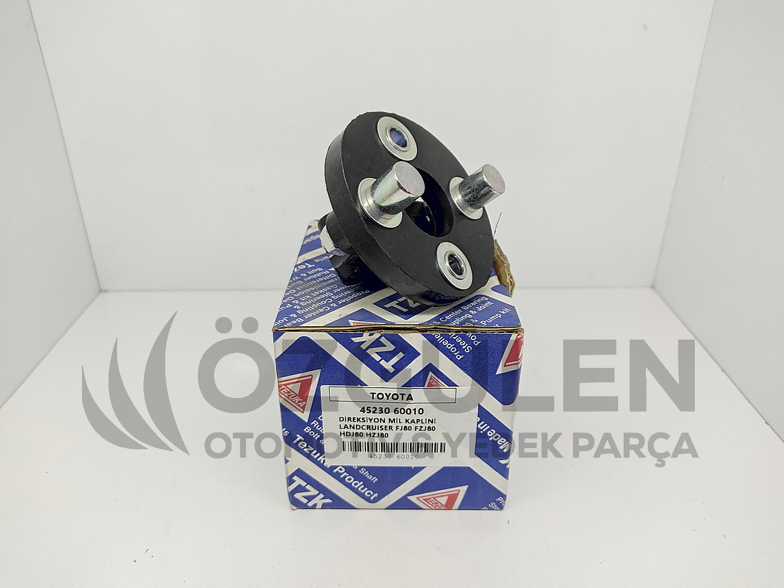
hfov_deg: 67.3
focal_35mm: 26
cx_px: 392
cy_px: 294
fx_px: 589
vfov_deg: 53.1
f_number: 1.79
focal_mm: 4.74
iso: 194
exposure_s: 1/100
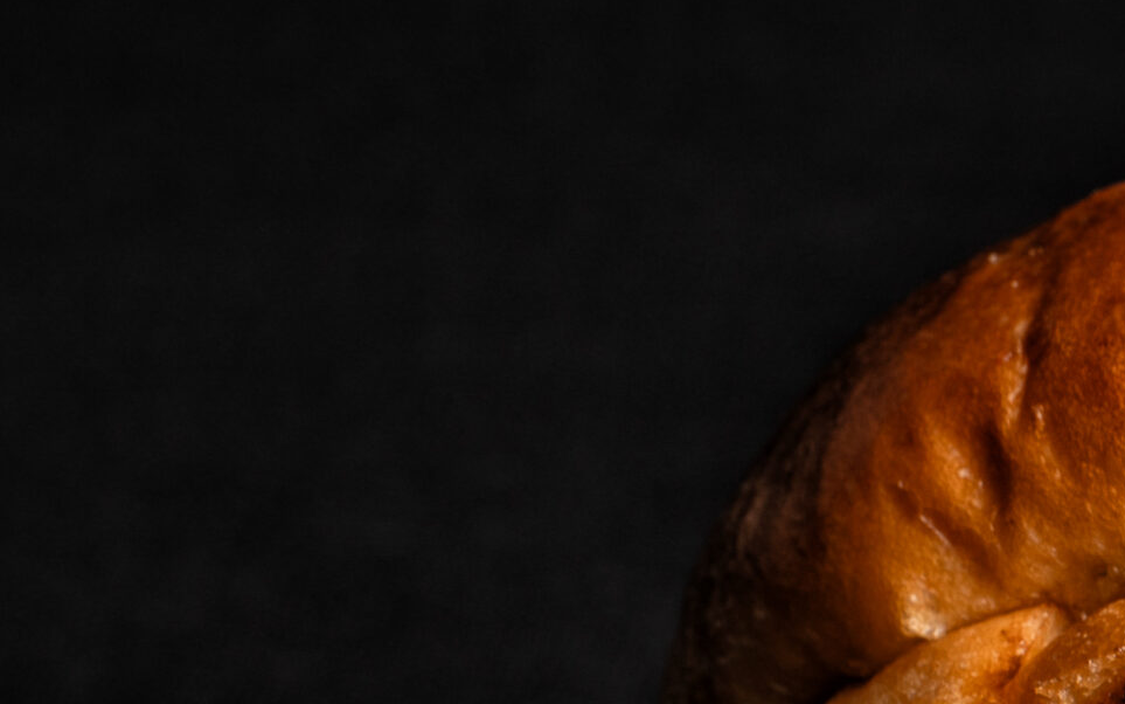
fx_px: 19470
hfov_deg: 3.3
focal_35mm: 635
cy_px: 1169
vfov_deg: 2.1
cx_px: 1804
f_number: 13
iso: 100
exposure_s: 1/200
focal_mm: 150
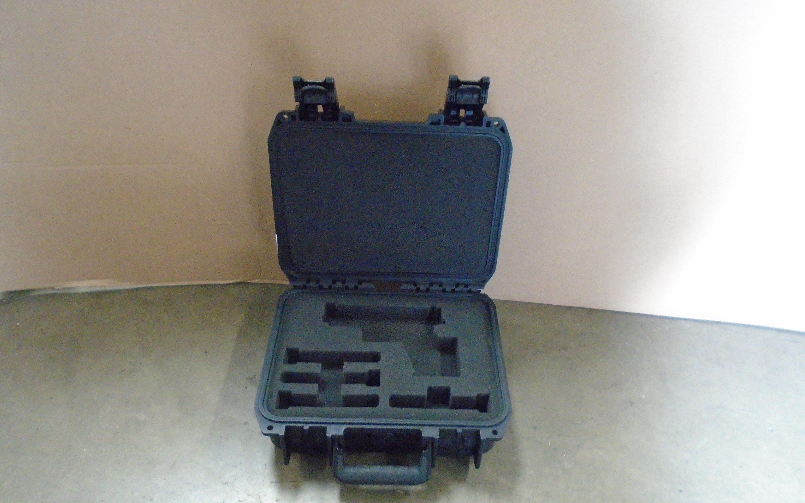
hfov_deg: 66.5
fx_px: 614
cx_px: 405
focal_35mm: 28
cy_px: 283
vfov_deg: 44.5
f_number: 3.2
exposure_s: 1/30
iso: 800
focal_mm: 4.6
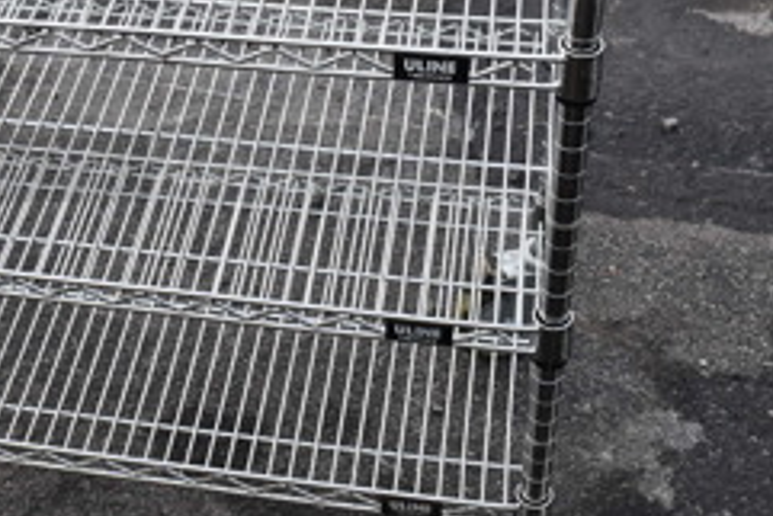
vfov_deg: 17.6
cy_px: 32
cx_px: 112
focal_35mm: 76
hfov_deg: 26.0
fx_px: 1633
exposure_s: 1/160
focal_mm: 20
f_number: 6.3
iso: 200
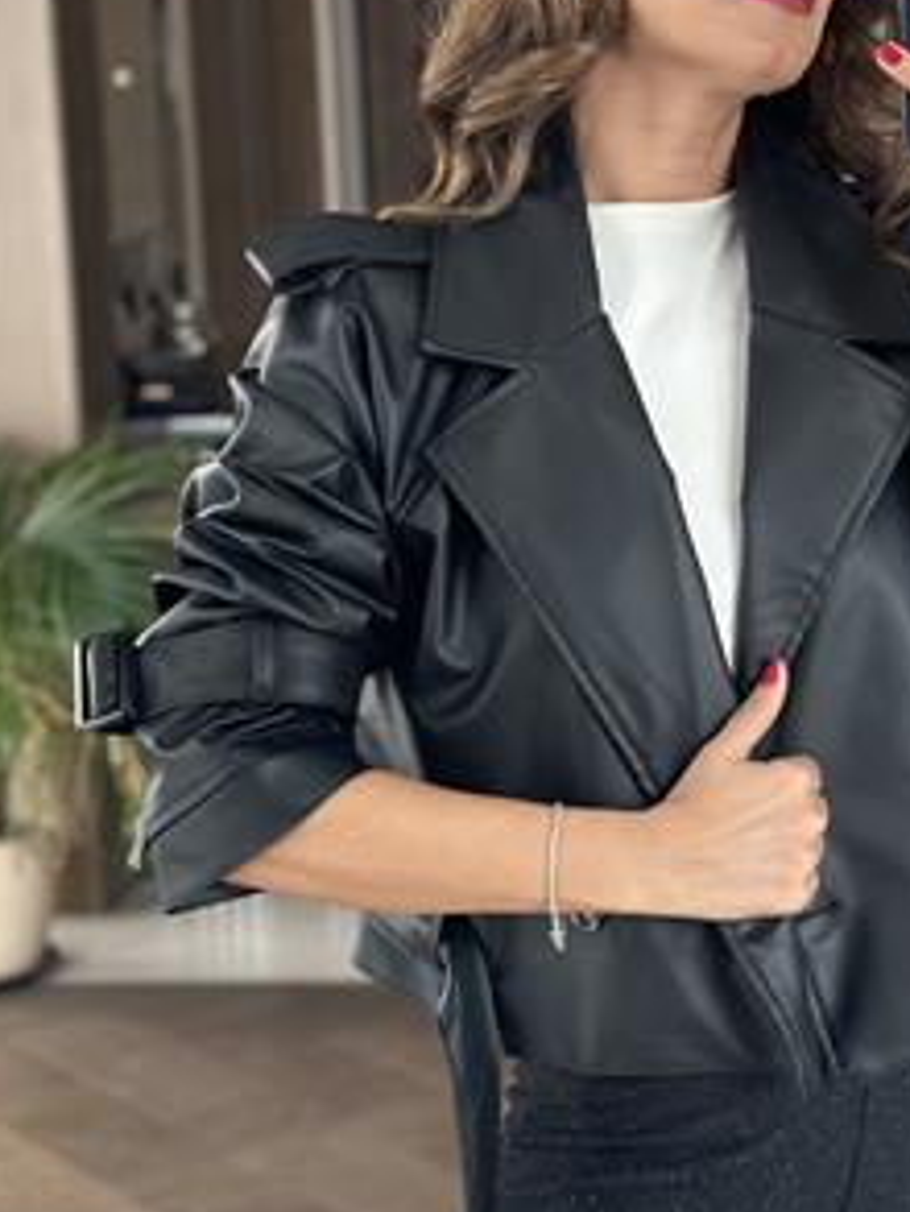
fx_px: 2907
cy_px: 521
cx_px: 761
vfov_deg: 23.5
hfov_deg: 17.6
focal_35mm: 83
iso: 320
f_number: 1.78
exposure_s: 1/60
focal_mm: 6.86
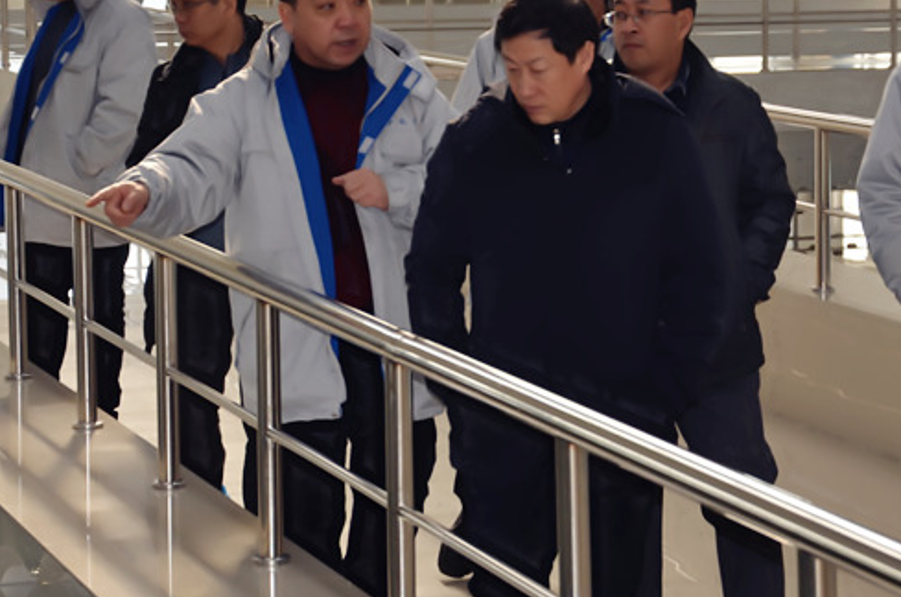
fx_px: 3797
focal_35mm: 152
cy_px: 220
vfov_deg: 9.0
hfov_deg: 13.5
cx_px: 568
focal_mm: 62
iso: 250
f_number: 5.3
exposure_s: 1/200
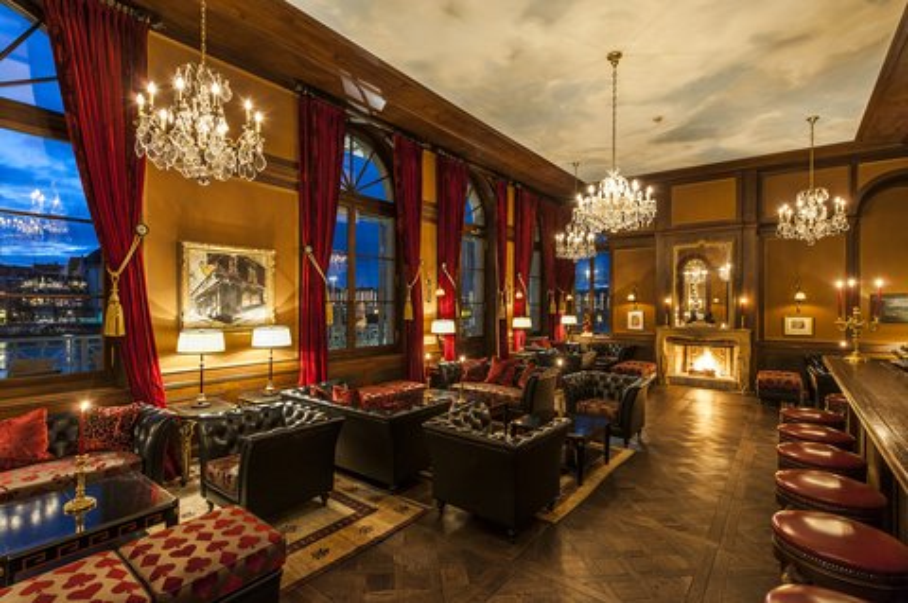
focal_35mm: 17
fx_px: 428
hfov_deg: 93.3
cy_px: 302
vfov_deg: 70.3
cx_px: 454
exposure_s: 2
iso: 400
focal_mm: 17
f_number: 8
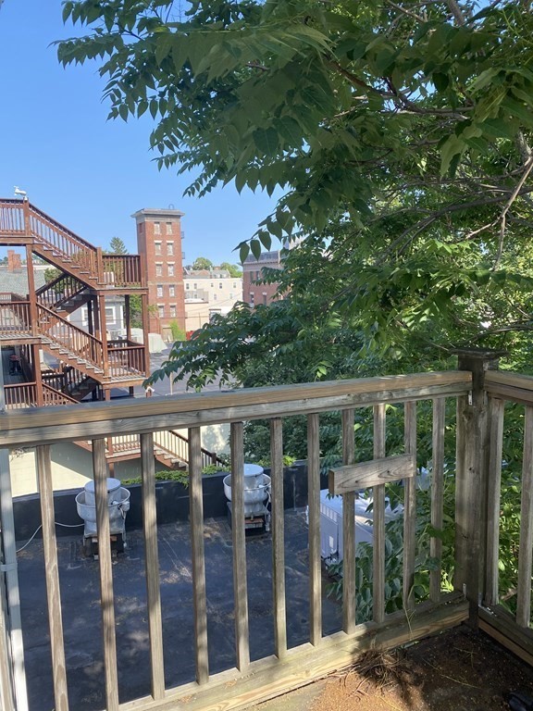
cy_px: 356
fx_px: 534
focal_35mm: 26
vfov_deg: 67.3
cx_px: 266
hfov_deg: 53.1
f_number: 1.8
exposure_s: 1/742
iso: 32
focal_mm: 4.25
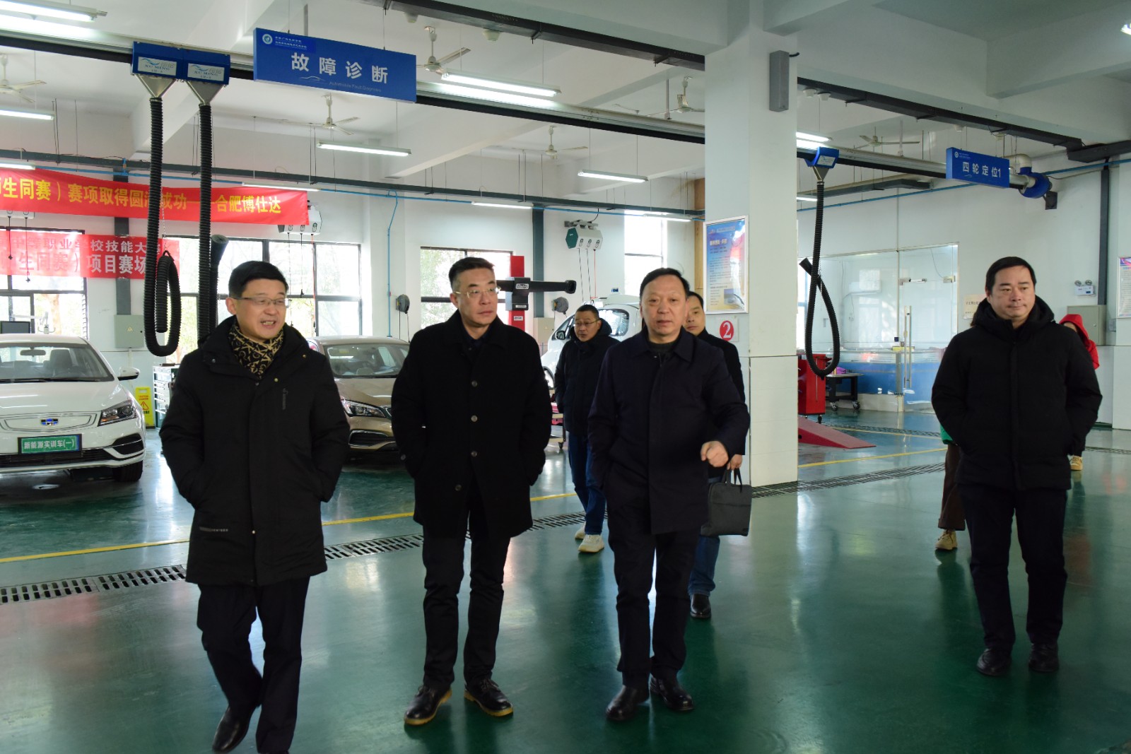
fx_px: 911
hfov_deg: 63.7
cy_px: 377
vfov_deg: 45.0
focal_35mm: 29
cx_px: 566
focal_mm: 29
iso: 2500
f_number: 5.6
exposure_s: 1/125
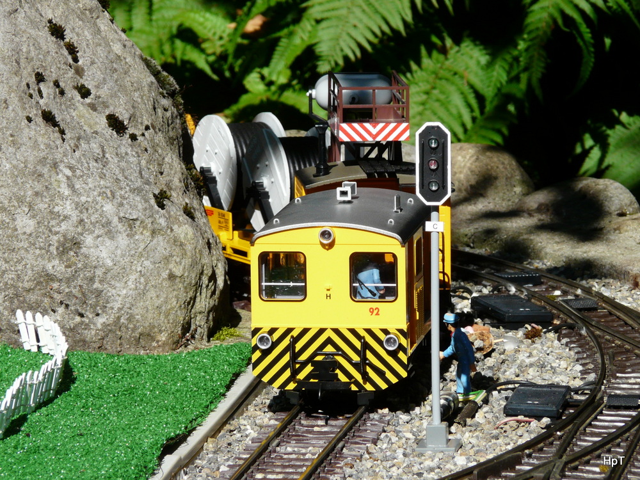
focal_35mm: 331
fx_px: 6120
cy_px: 240
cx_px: 320
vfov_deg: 4.5
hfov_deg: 6.0
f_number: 5.6
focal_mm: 54.4
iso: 100
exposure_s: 1/500
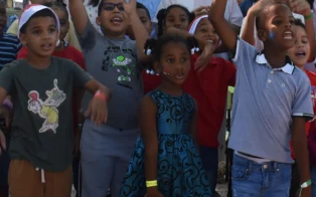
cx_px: 241
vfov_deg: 18.2
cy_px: 52
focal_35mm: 71
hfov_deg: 28.5
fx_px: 611
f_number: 5.6
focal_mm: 20
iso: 800
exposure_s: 1/125
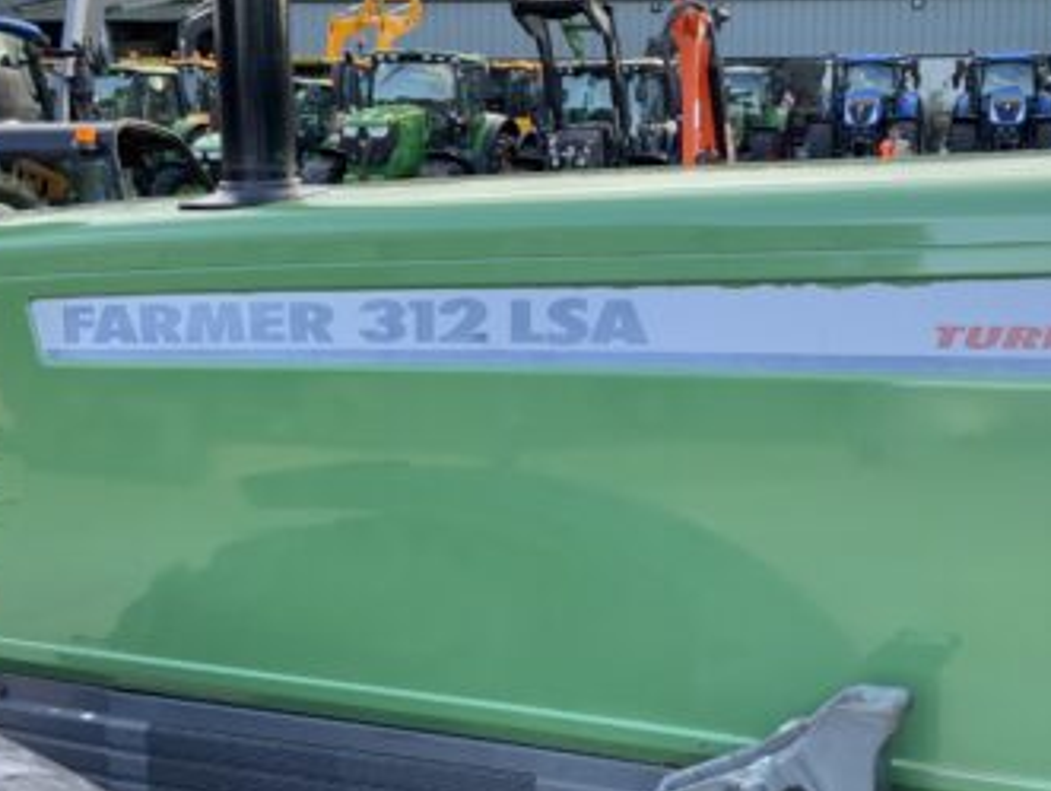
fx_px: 1702
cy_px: 454
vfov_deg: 26.1
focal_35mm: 56
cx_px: 664
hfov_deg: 34.1
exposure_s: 1/122
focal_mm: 3
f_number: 1.8
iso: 25
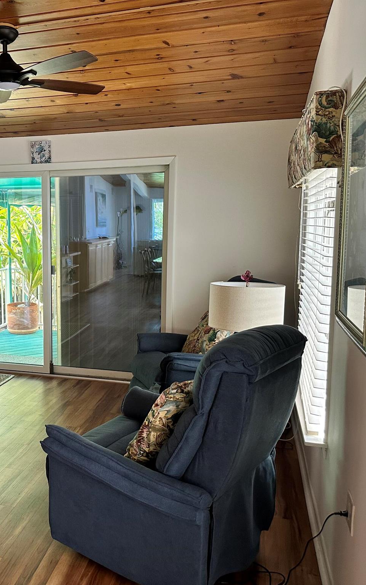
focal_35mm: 34
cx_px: 60
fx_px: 542
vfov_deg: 56.7
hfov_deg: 35.7
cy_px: 293
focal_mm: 6.86
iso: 200
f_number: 1.78
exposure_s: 1/121
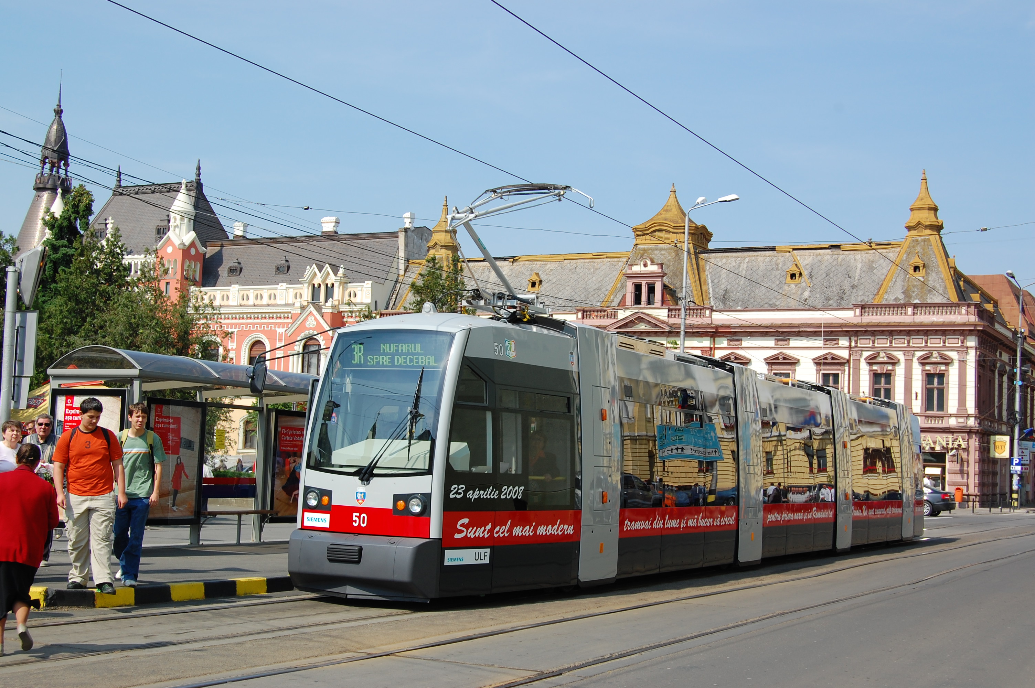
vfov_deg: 28.0
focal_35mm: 48
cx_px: 518
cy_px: 344
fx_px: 1379
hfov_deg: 41.1
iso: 200
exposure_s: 1/320
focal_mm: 32
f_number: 9
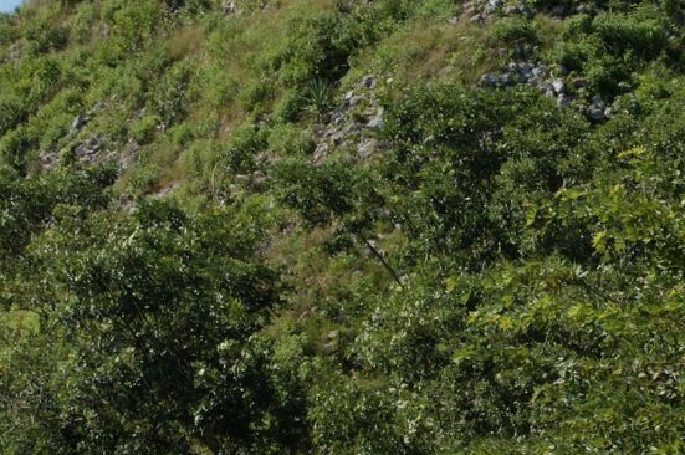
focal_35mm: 122
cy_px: 245
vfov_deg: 11.2
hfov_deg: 16.6
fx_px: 2319
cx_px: 576
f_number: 11
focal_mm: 28
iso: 100
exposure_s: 1/125
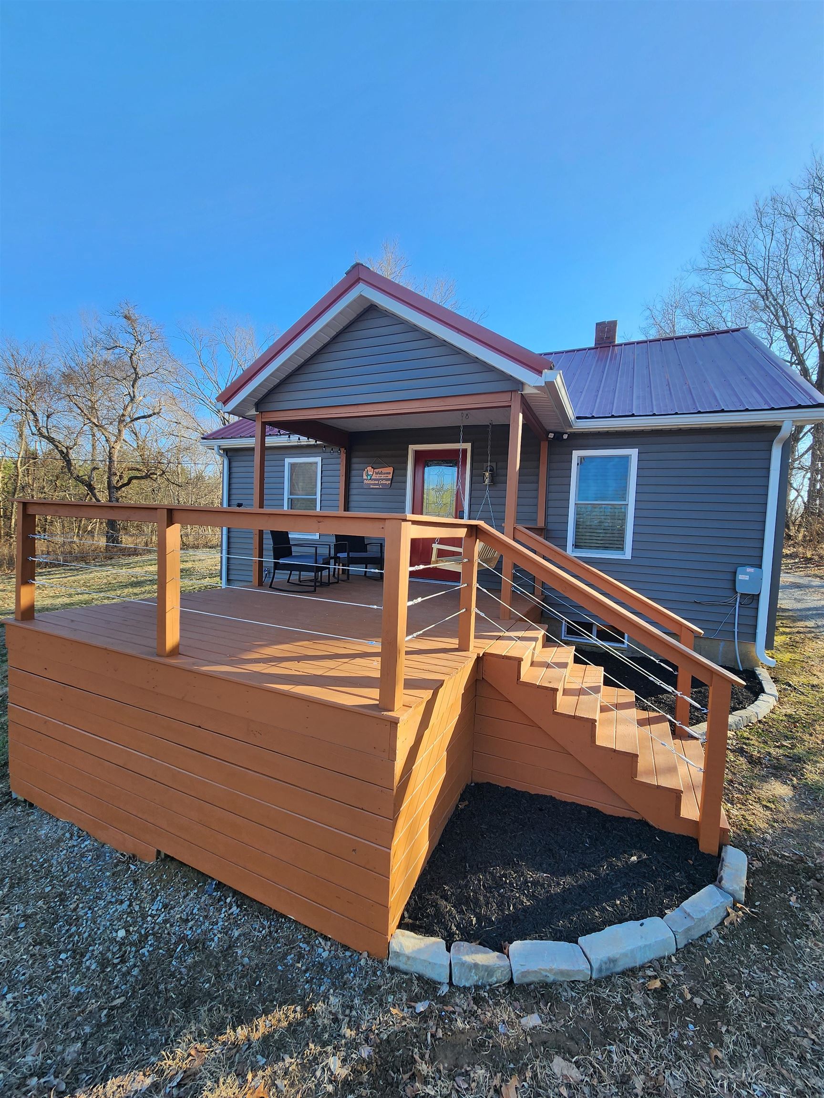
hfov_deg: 89.9
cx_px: 412
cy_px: 549
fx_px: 413
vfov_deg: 106.2
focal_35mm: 13
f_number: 2.2
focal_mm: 2.2
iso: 50
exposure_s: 1/453
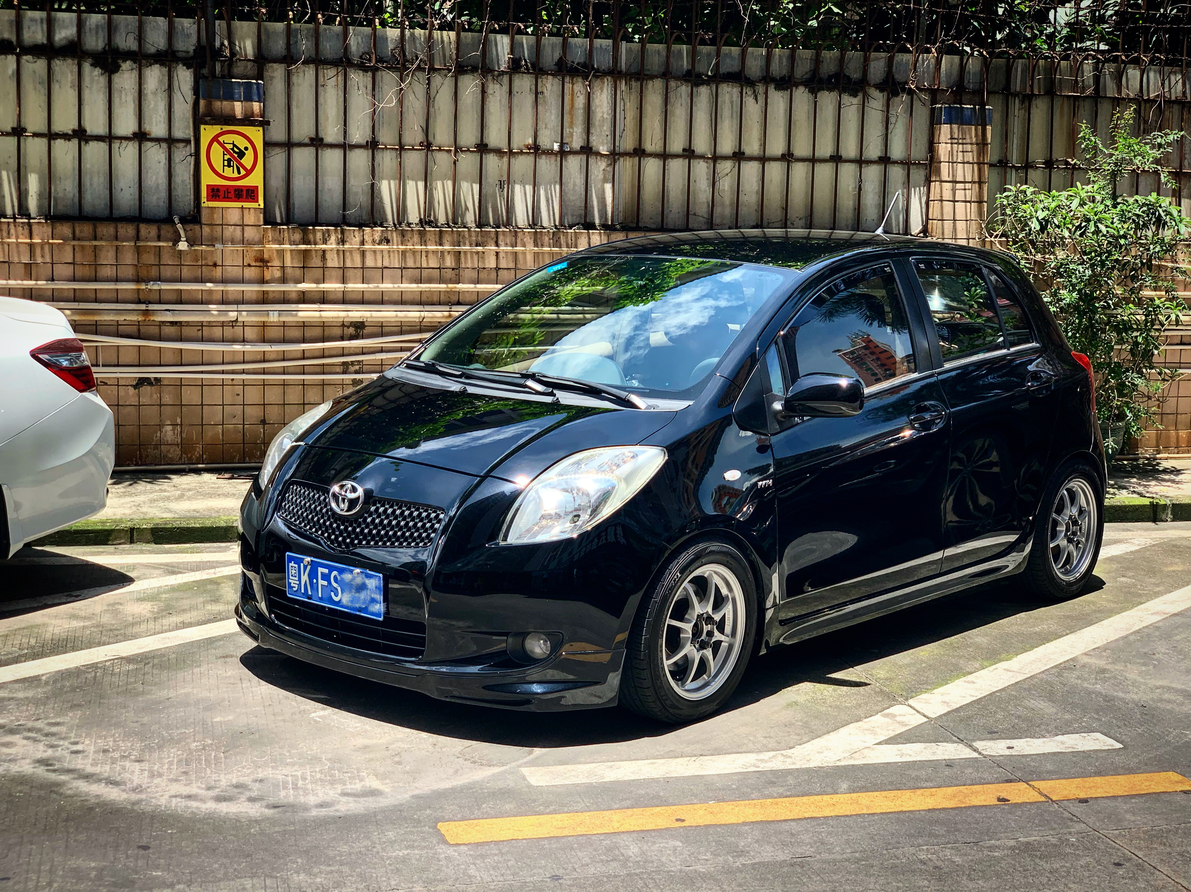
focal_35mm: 52
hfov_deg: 36.8
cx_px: 596
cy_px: 446
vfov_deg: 28.0
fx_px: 1788
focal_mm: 6
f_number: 2.4
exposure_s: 1/428
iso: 16
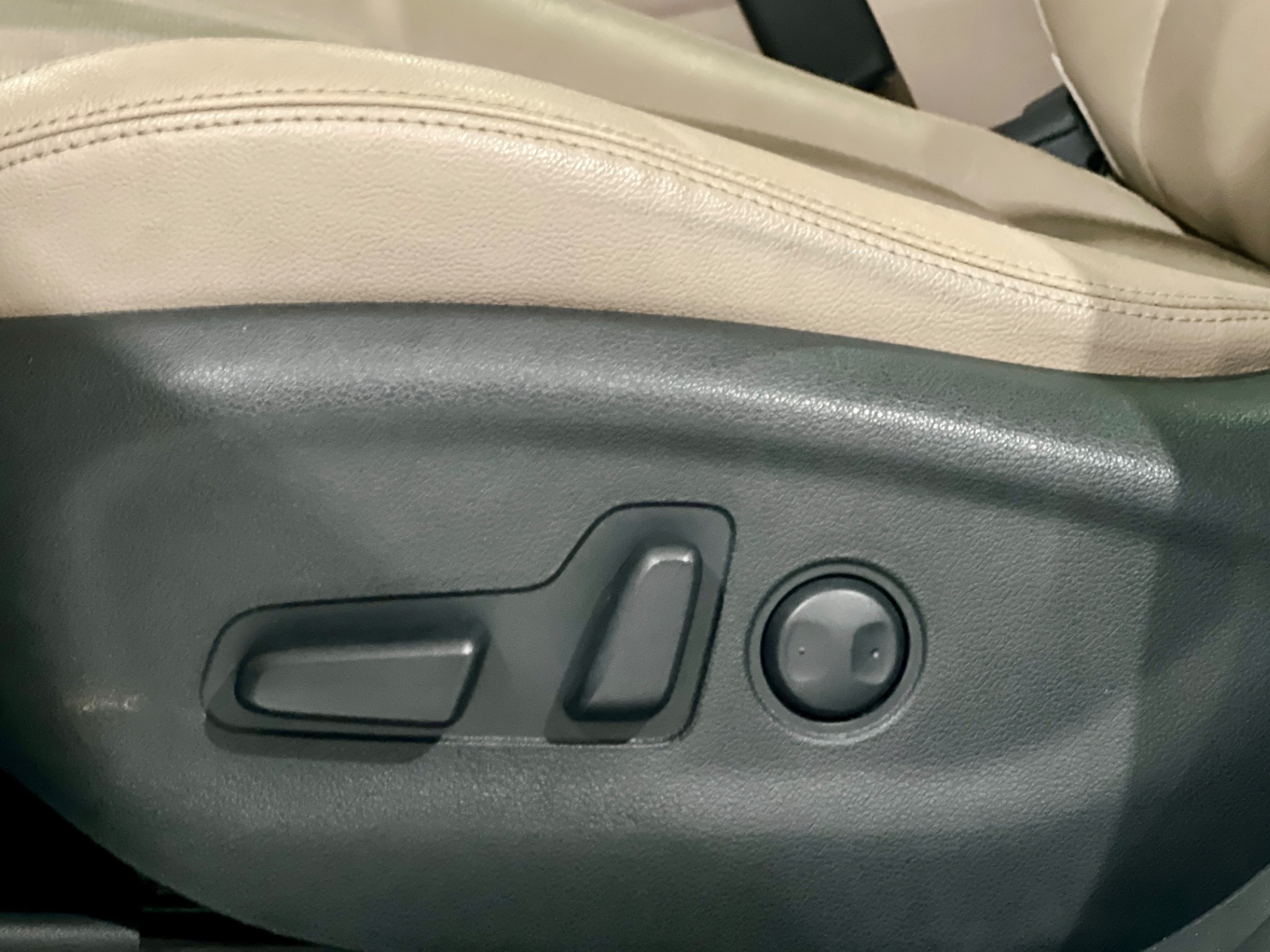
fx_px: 2935
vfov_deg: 18.4
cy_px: 468
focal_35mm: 80
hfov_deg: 24.4
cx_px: 621
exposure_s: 1/15
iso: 1000
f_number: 2.8
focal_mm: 9
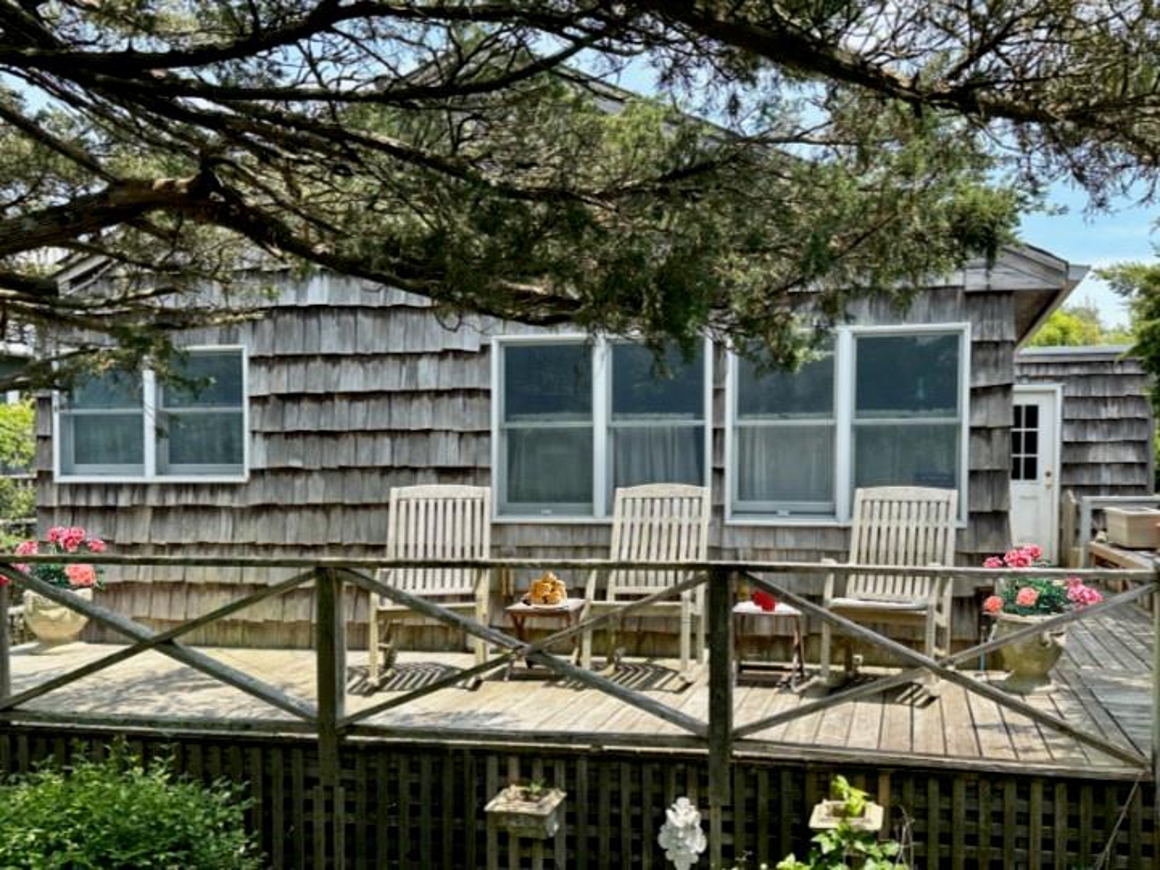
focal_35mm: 24
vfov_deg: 56.8
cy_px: 435
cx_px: 580
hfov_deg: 71.6
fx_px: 804
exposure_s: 1/1339
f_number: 1.8
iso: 80
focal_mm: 6.9
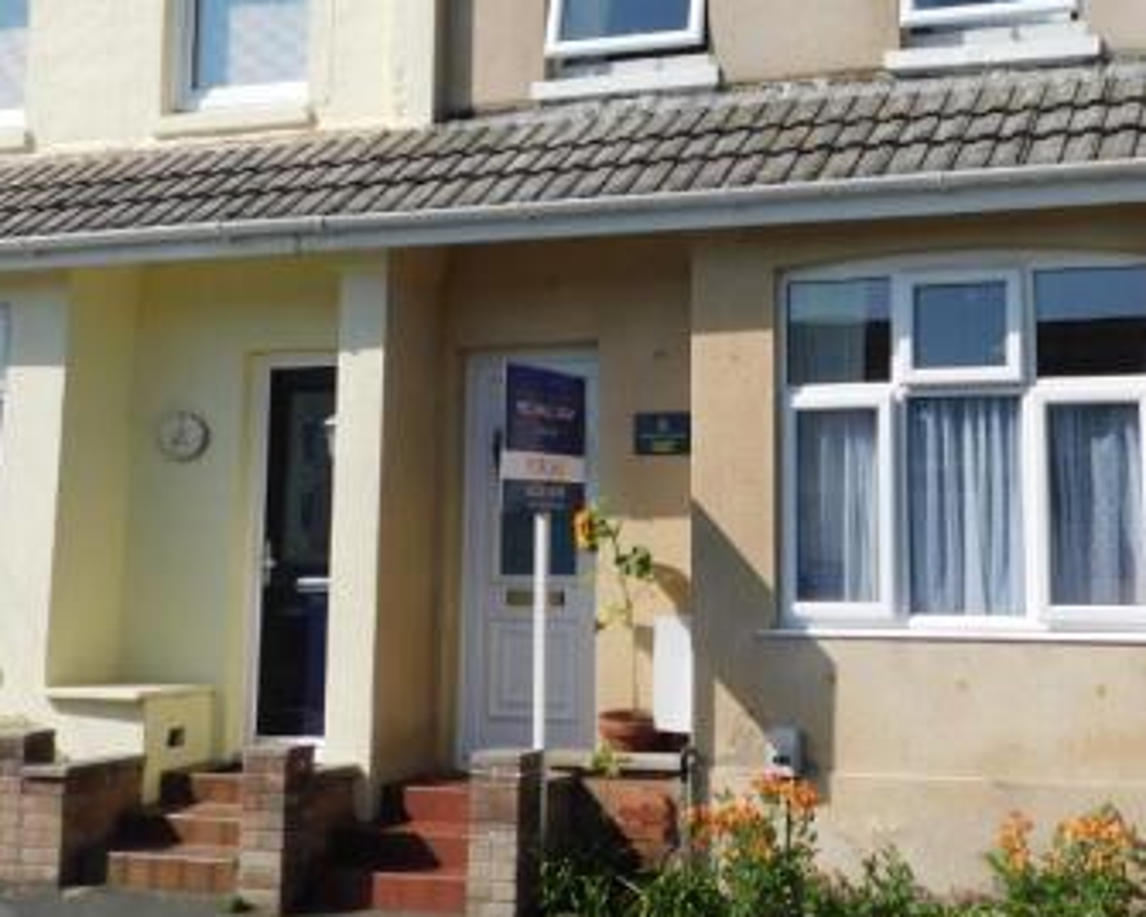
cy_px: 282
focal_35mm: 51
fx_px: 1730
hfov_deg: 36.2
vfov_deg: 29.4
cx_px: 775
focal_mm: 5.3
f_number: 6.4
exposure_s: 1/500
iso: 125
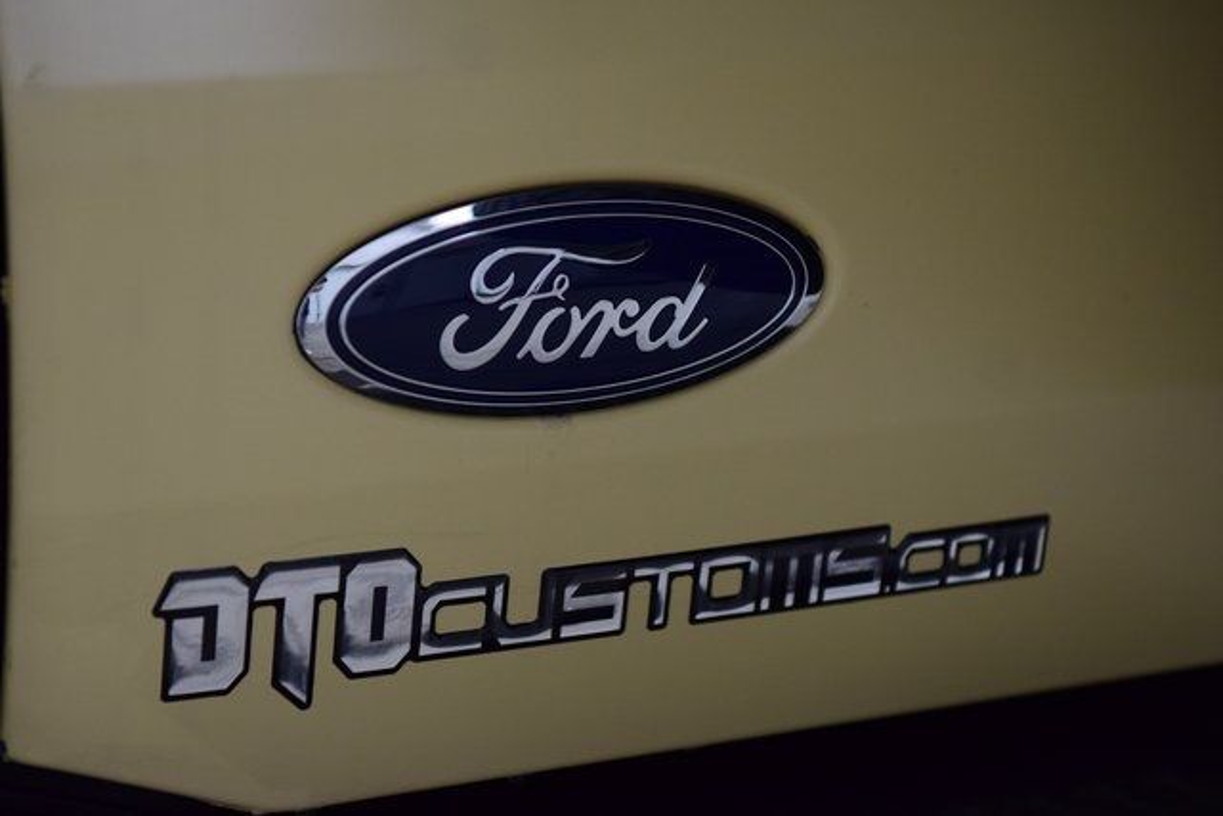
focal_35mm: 105
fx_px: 3568
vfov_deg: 13.0
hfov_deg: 19.5
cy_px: 408
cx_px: 612
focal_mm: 70
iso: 1600
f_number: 3.5
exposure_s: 1/125
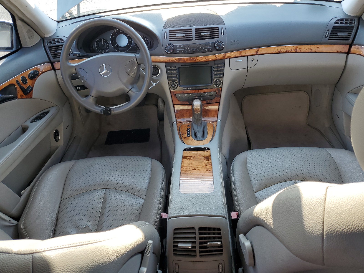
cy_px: 136
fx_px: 273
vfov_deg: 53.1
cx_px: 182
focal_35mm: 26
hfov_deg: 67.3
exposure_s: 1/233
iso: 50
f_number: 1.5
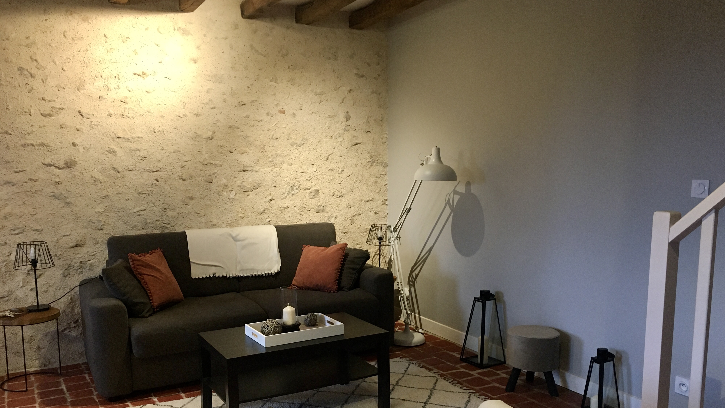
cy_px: 262
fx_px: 615
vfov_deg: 36.4
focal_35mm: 32
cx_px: 366
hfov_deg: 61.0
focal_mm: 4.15
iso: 200
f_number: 2.2
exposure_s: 1/33
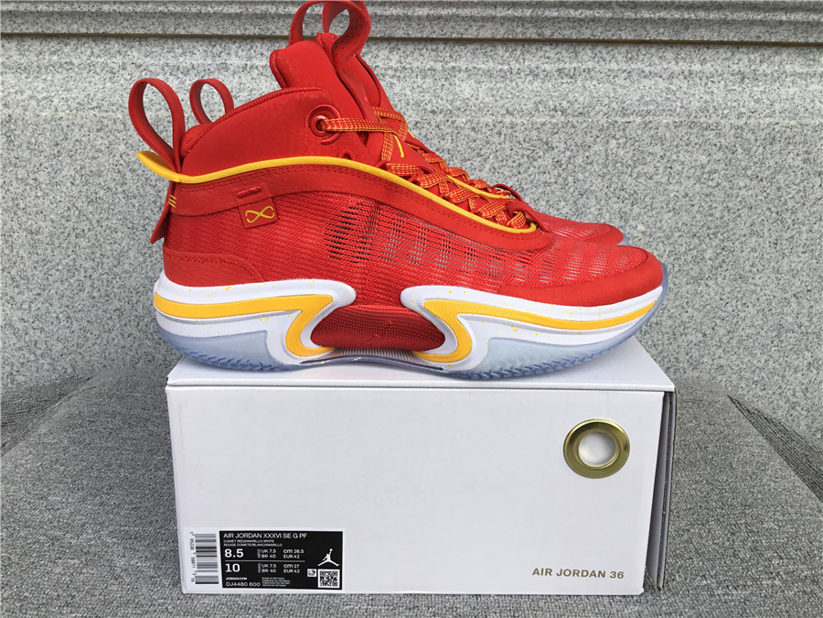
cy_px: 309
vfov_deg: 45.4
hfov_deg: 58.4
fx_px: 737
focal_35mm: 31
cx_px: 412
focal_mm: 3.3
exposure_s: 1/815
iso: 25
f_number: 2.4
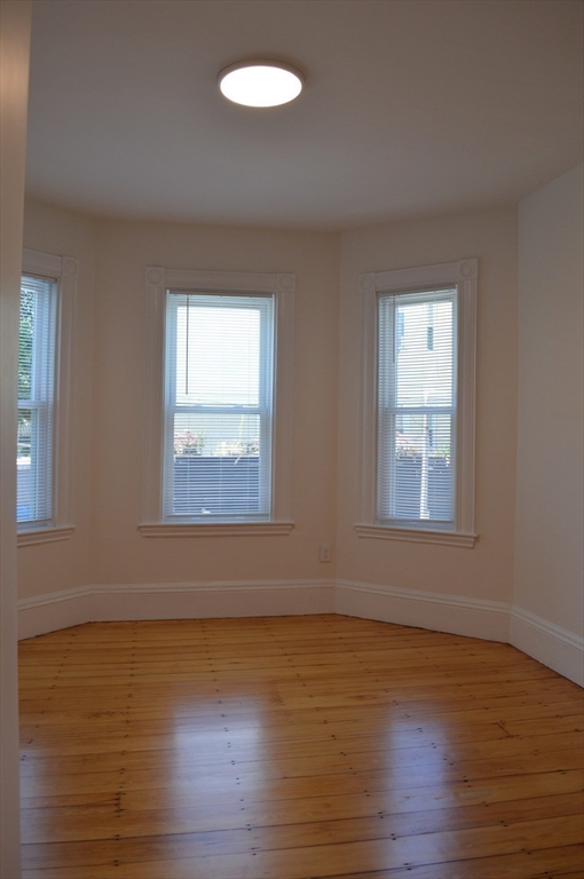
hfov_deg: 47.8
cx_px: 292
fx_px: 659
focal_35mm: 27
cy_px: 440
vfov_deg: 67.4
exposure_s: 1/100
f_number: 5
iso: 400
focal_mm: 18
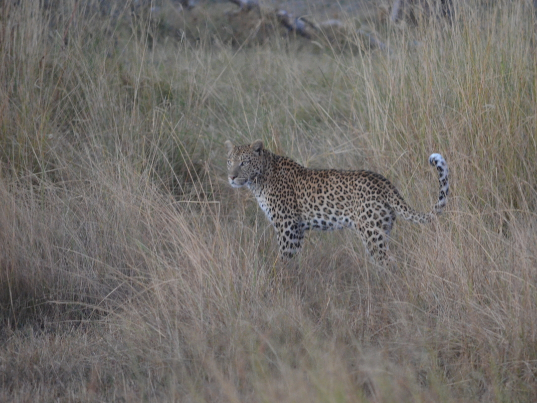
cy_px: 205
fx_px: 8004
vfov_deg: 2.9
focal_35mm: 516
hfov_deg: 3.8
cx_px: 314
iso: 3200
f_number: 5.6
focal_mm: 300
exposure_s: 1/50
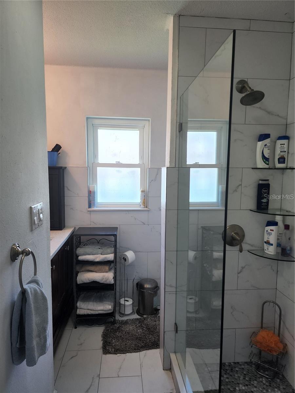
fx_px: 261
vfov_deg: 73.9
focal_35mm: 23
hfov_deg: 58.9
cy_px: 196
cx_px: 148
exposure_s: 1/120
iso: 125
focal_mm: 6.4
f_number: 1.8
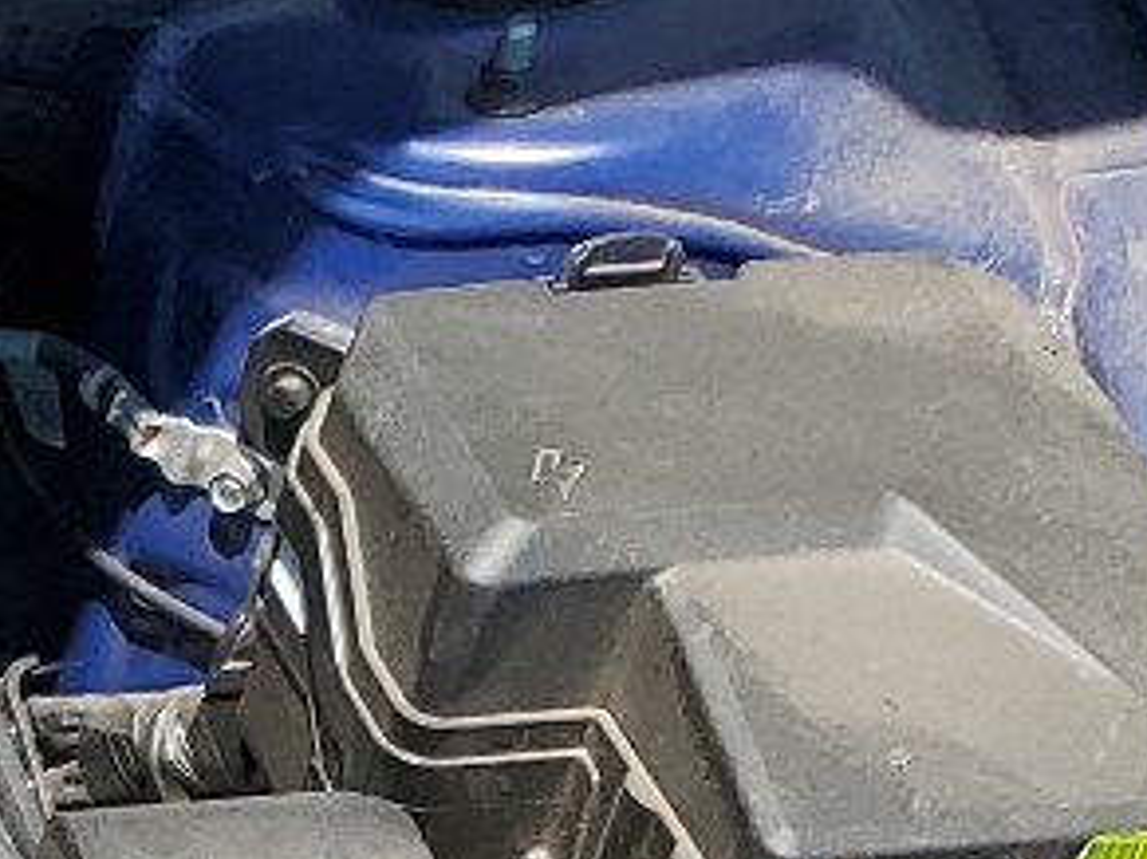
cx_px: -1454
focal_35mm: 143
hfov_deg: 11.7
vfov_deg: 9.3
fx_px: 4736
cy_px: 2077
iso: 50
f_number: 1.5
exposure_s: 1/1667
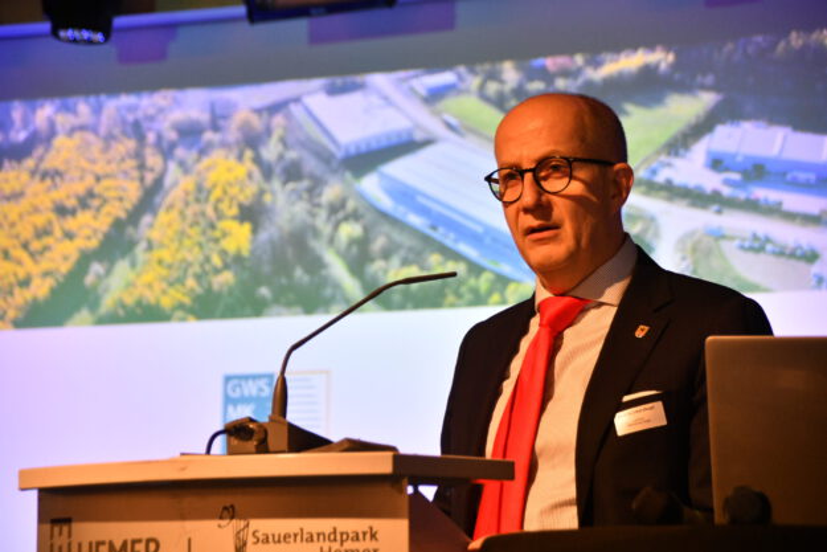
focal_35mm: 157
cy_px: 276
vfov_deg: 8.7
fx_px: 3607
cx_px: 414
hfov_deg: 13.1
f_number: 5.6
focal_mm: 105
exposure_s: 1/50
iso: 1600
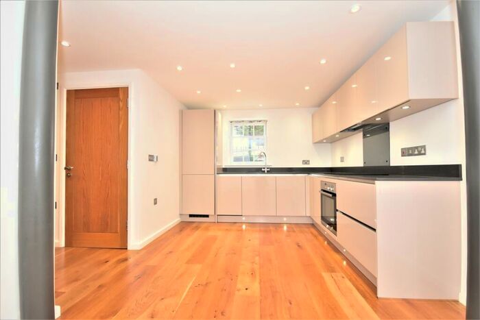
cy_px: 160
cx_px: 240
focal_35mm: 15
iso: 800
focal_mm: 10
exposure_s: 1/125
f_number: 4
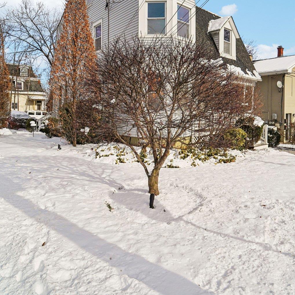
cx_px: 176
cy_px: 109
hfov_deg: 64.5
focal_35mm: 24
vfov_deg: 64.0
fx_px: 231
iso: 400
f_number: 8
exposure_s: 1/2000
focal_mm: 14
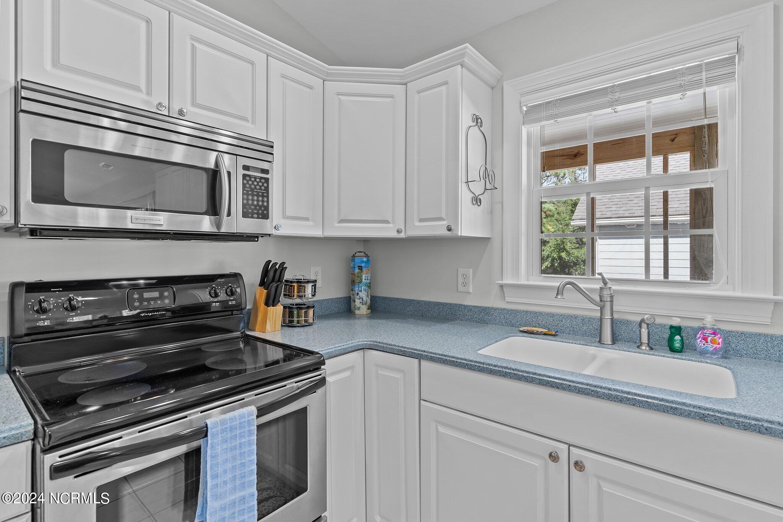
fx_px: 370
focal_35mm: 17
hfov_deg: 93.3
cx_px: 392
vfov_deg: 70.4
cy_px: 261
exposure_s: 1/10
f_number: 6.3
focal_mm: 17
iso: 1000
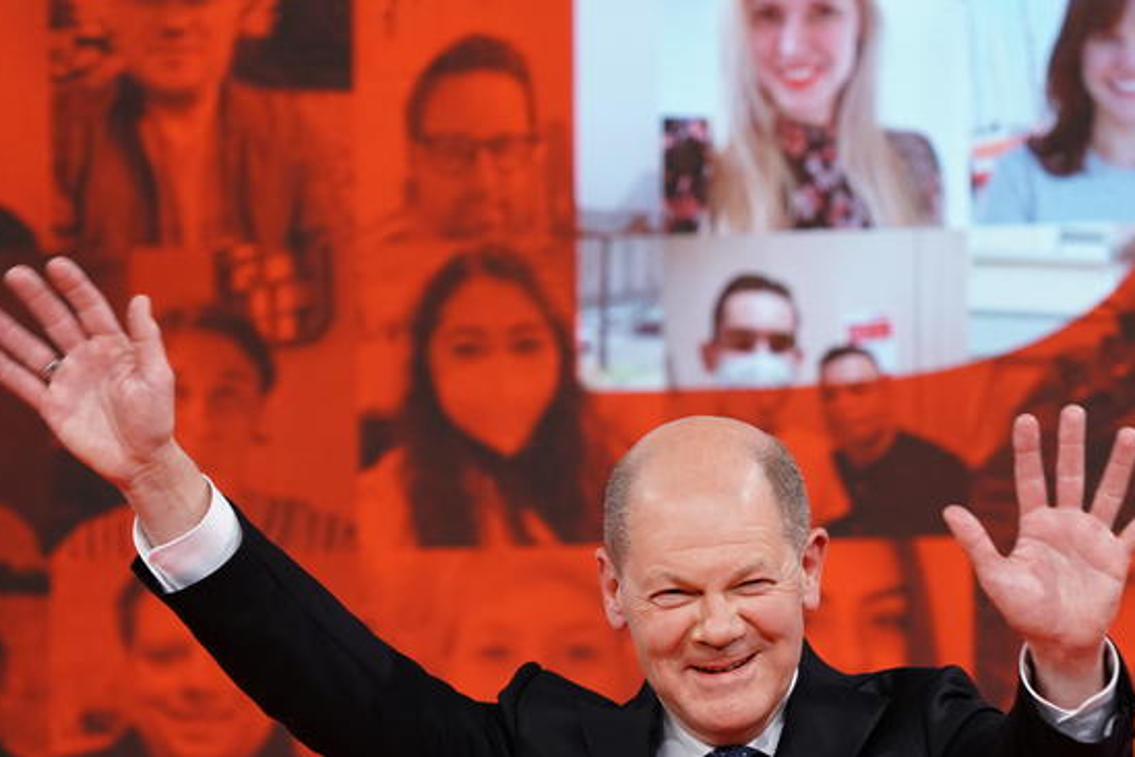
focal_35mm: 483
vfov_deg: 2.8
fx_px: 15227
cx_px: 688
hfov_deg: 4.3
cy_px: 551
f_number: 5.6
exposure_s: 1/200
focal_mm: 288
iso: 2500
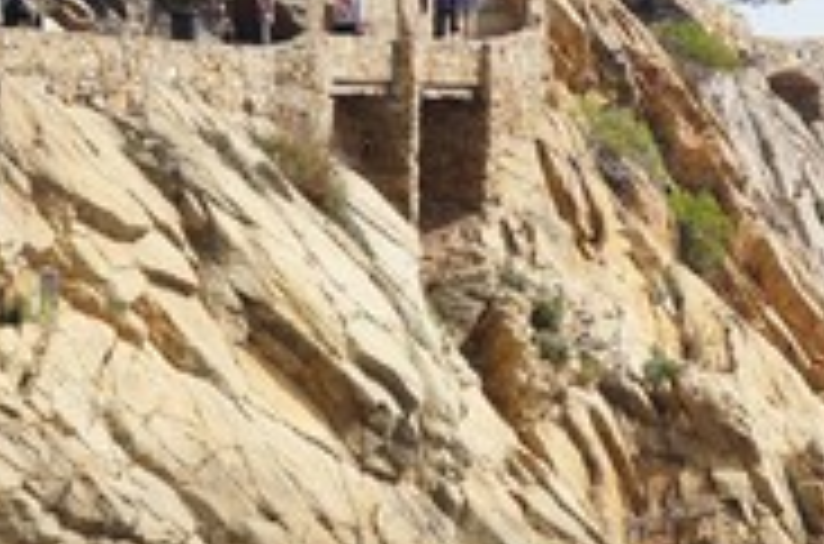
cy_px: 2
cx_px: 248
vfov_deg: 3.4
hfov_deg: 5.2
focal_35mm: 396
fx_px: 9046
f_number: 9
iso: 100
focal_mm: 105
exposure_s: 1/200
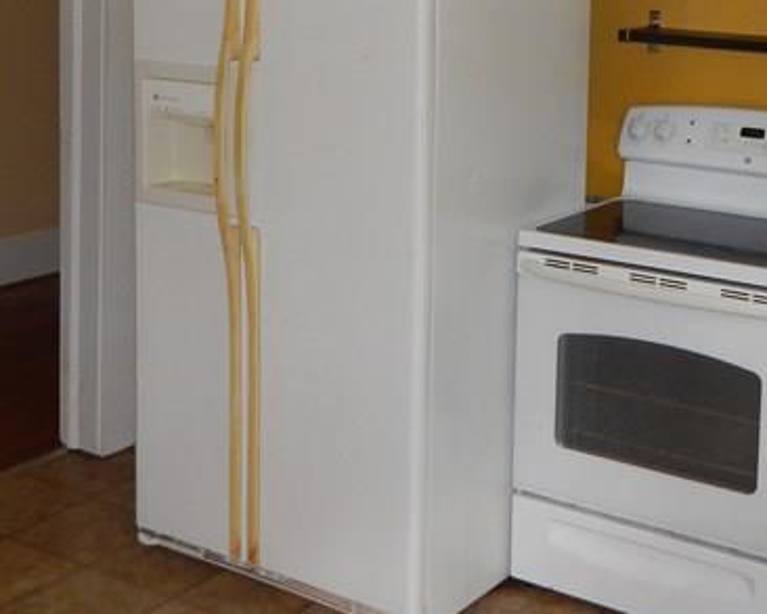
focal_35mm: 60
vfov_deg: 24.7
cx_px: 453
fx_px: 1362
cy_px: 61
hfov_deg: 31.4
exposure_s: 1/30
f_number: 3
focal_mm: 4
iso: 200
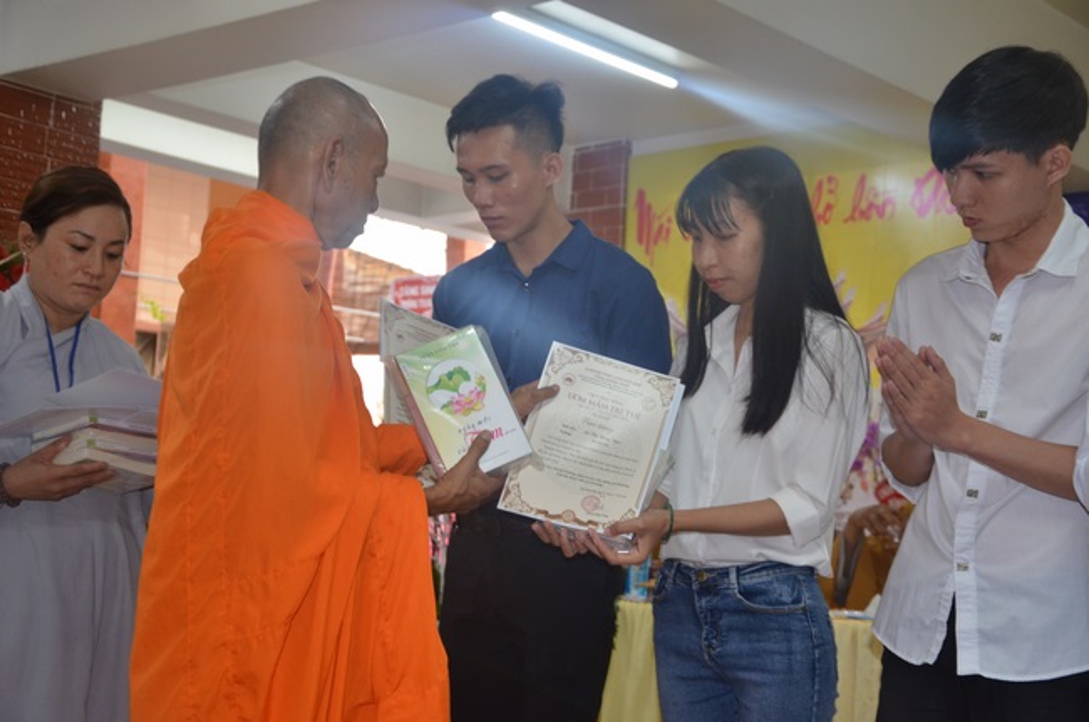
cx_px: 544
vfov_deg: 25.7
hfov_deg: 37.9
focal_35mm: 52
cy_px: 361
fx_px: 1585
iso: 800
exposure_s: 1/60
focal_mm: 35
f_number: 5
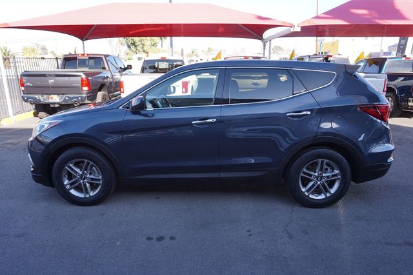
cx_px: 206
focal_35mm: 24
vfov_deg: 53.1
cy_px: 138
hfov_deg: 73.8
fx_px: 275
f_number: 6.3
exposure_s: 1/80
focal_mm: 16
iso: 100
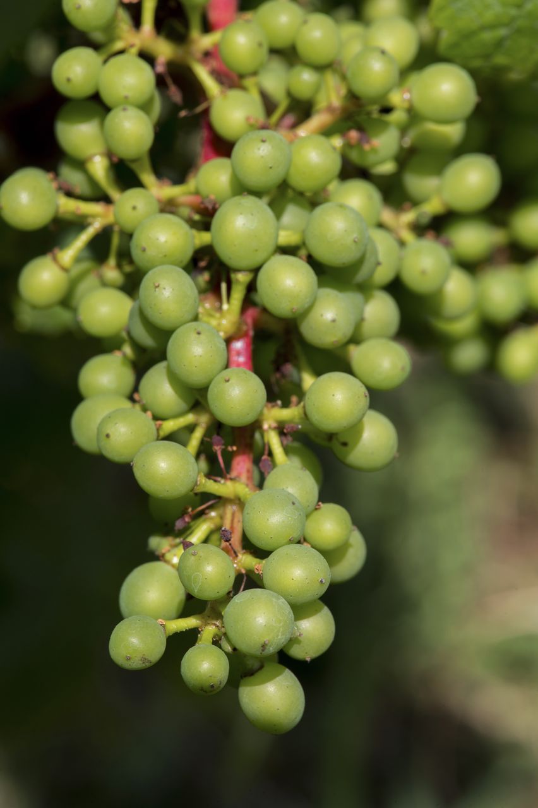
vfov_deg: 19.5
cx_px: 269
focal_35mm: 105
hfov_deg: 13.0
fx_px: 2356
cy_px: 404
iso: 360
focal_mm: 105
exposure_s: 1/125
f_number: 16
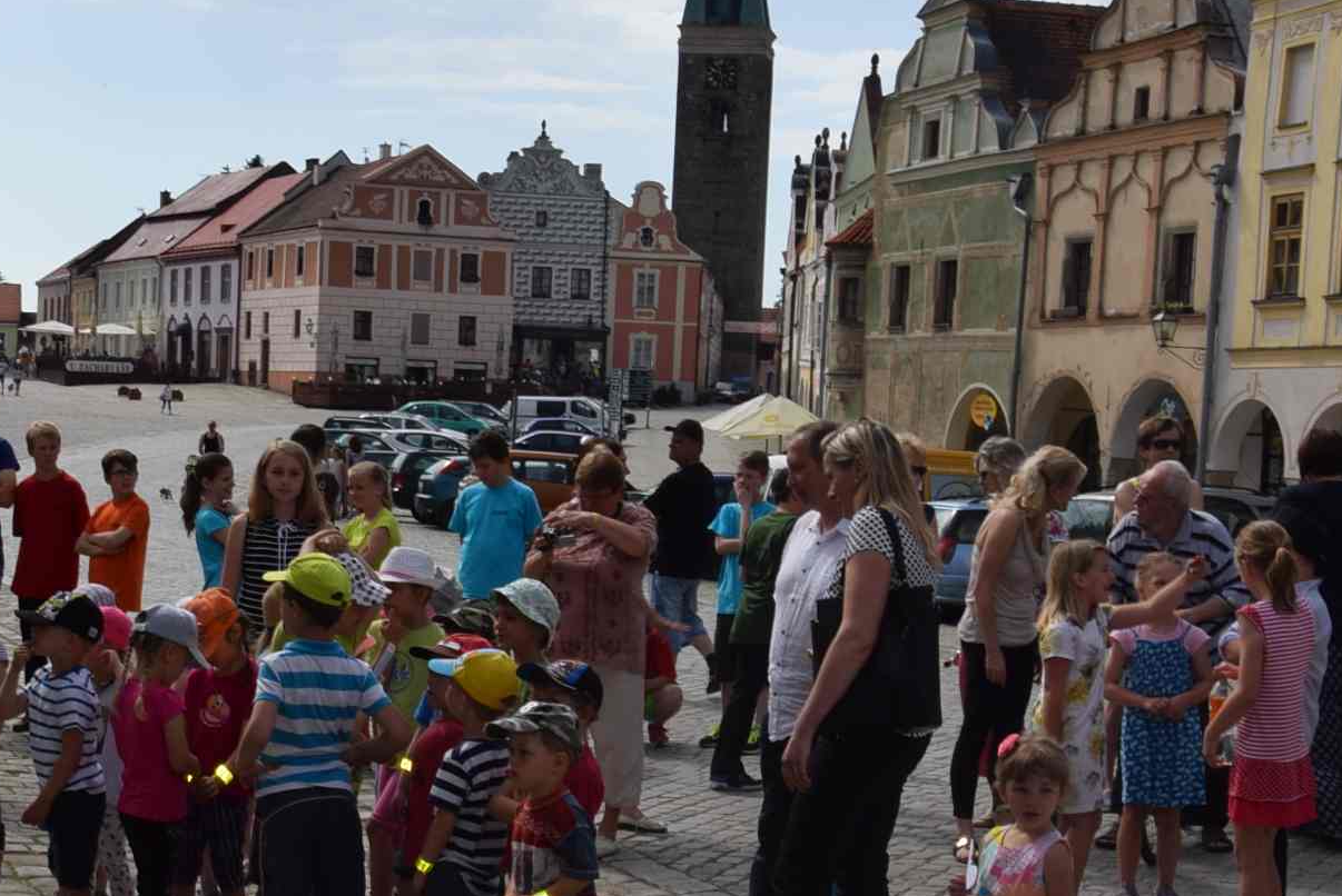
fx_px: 2499
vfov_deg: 20.2
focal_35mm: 67
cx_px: 401
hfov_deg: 29.7
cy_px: 661
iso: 100
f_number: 13
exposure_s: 1/200
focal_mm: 18
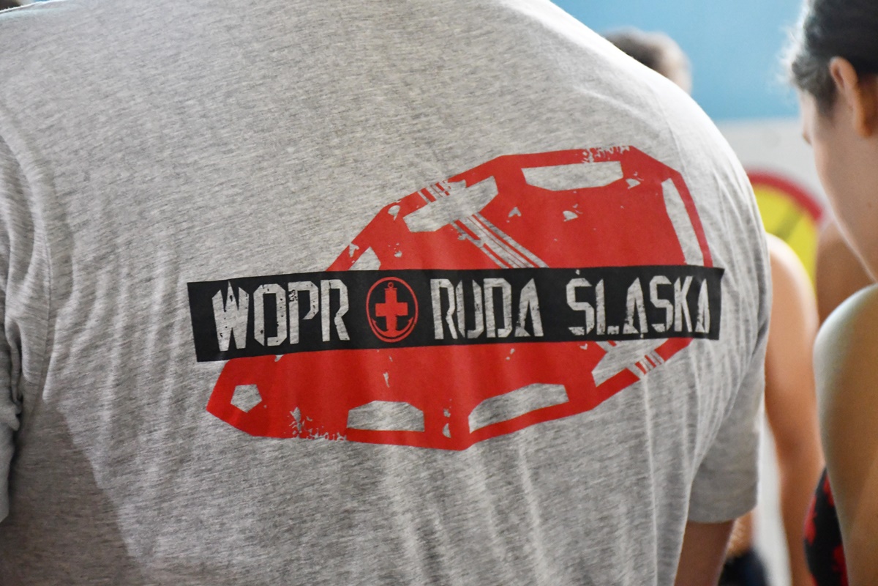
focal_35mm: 105
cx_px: 439
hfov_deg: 19.5
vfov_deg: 13.0
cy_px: 293
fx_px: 2561
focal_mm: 70
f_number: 5
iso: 6400
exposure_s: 1/125
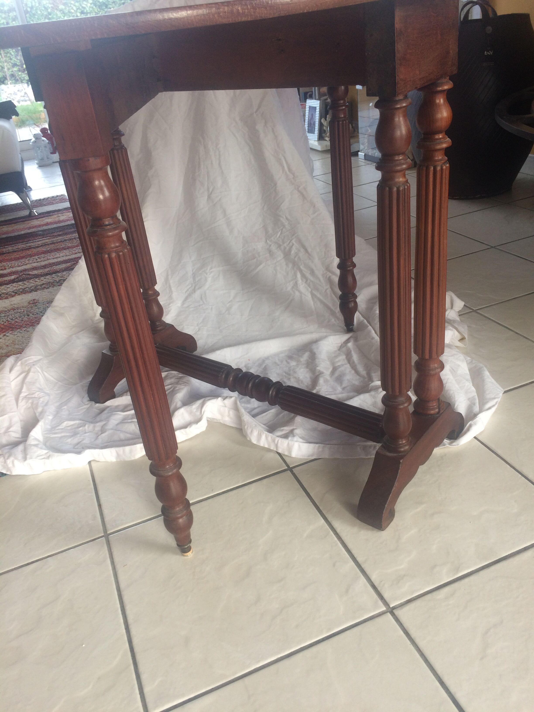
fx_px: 596
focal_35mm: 29
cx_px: 267
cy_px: 356
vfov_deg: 61.7
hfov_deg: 48.2
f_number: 2.2
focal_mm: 4.15
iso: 50
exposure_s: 1/50
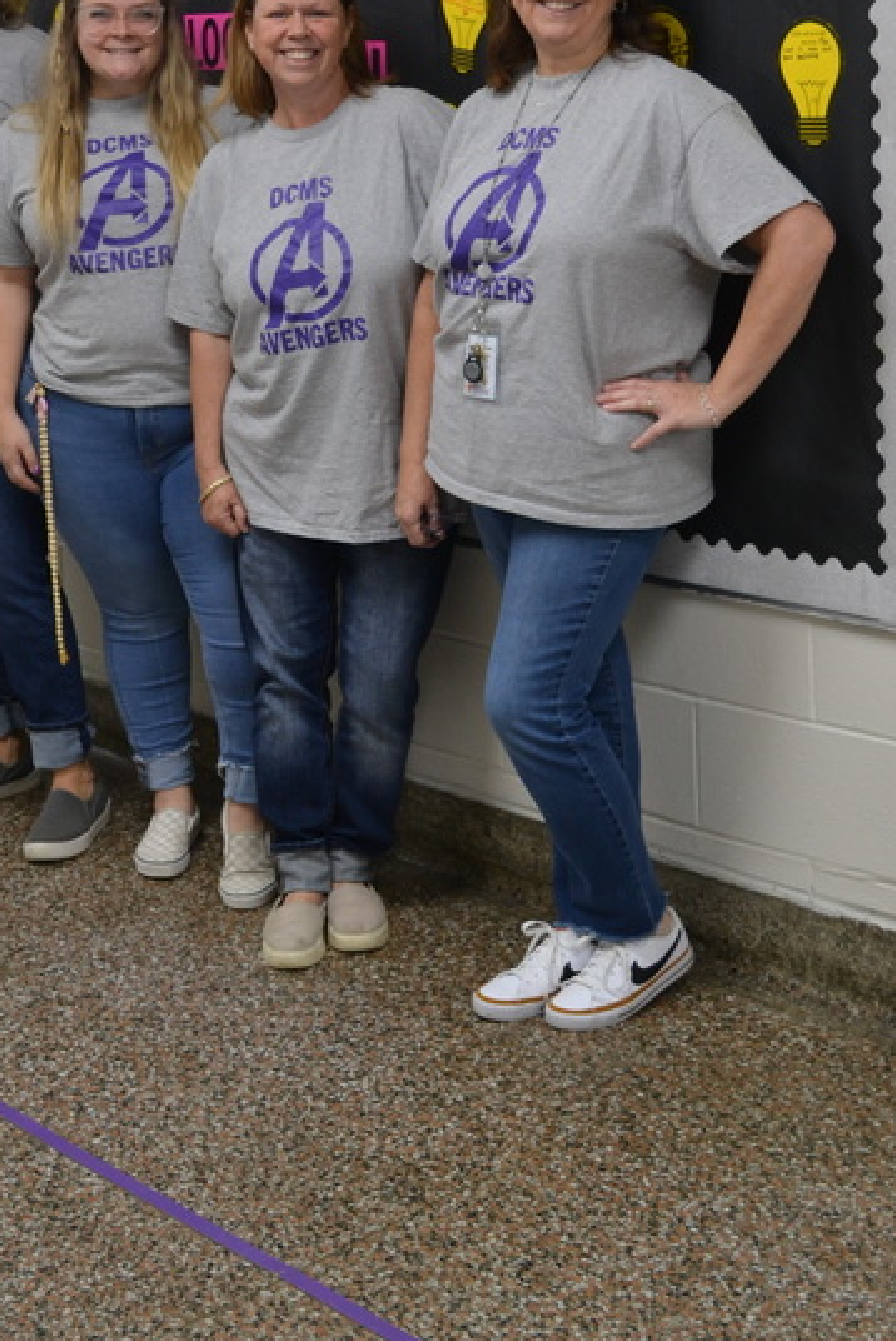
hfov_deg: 21.4
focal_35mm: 63
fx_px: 2349
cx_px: 194
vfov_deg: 31.1
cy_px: 283
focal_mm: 22
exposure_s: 1/50
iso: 400
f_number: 4
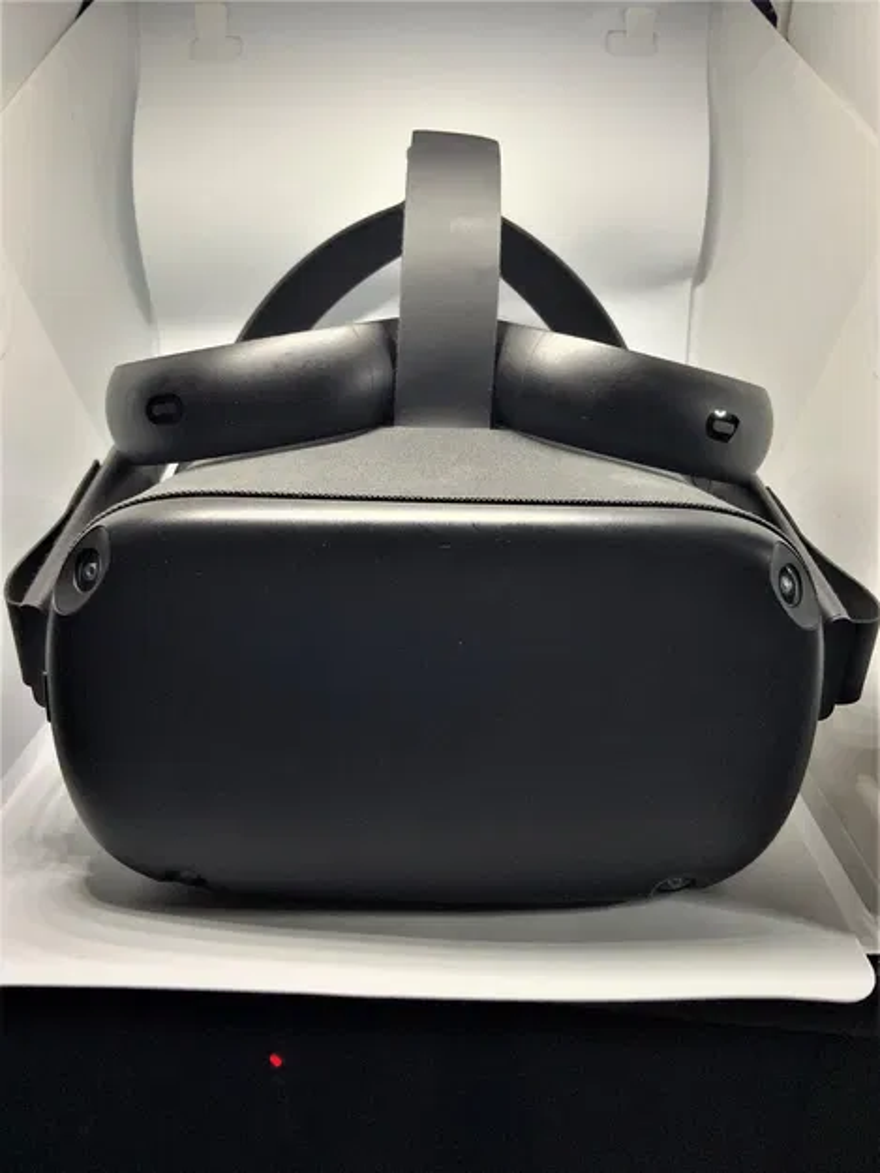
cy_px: 586
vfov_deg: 61.7
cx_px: 440
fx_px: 983
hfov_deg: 48.2
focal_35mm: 29
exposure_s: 1/60
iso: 80
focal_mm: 3
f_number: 1.8
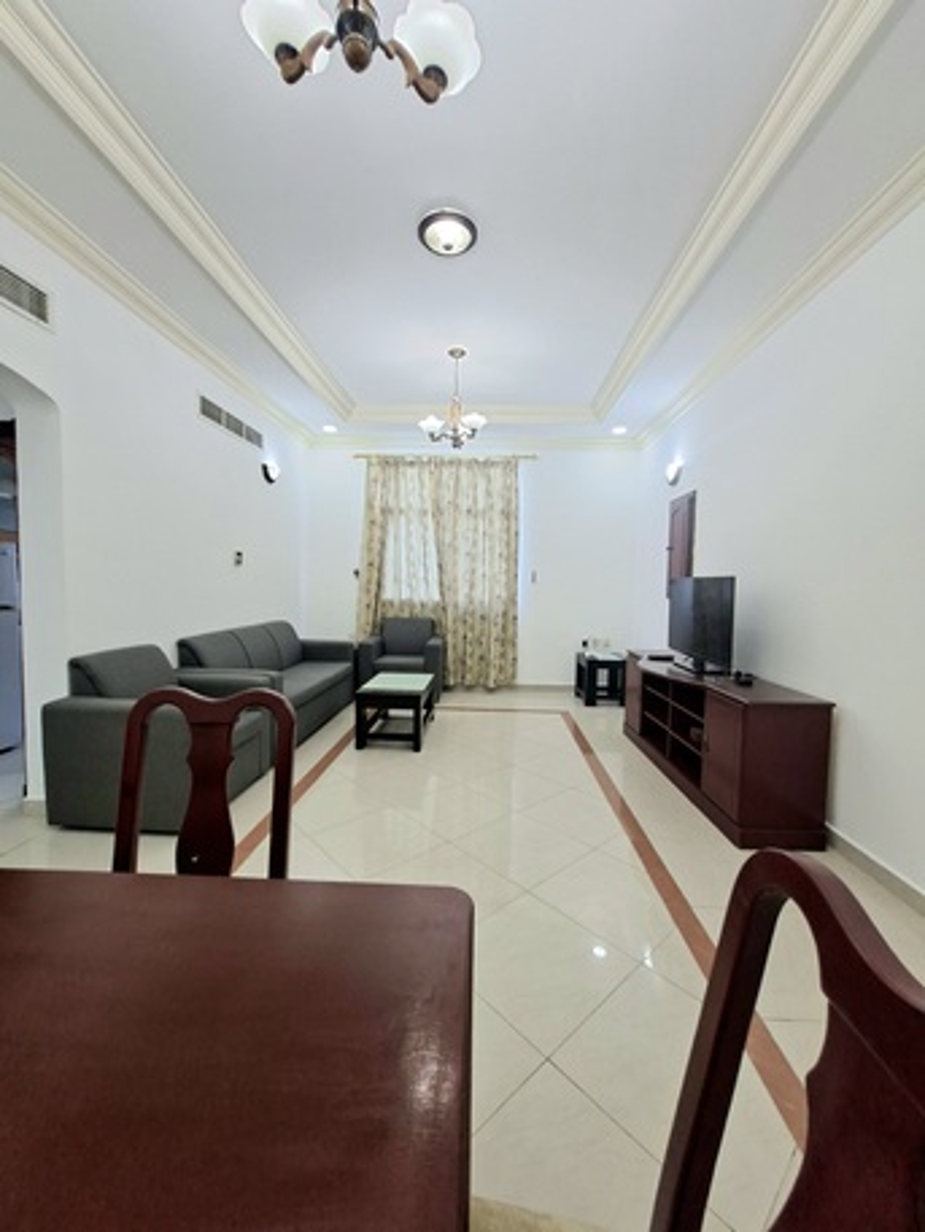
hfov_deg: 89.9
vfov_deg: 106.2
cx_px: 462
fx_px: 463
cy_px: 616
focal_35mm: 13
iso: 125
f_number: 2.2
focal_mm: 1.74
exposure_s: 1/50
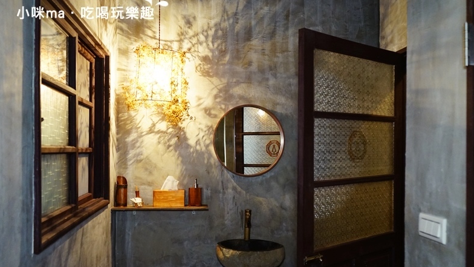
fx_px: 390
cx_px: 240
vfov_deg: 37.7
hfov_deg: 62.6
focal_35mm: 31
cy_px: 151
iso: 2500
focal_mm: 29
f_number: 3.5
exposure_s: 1/60
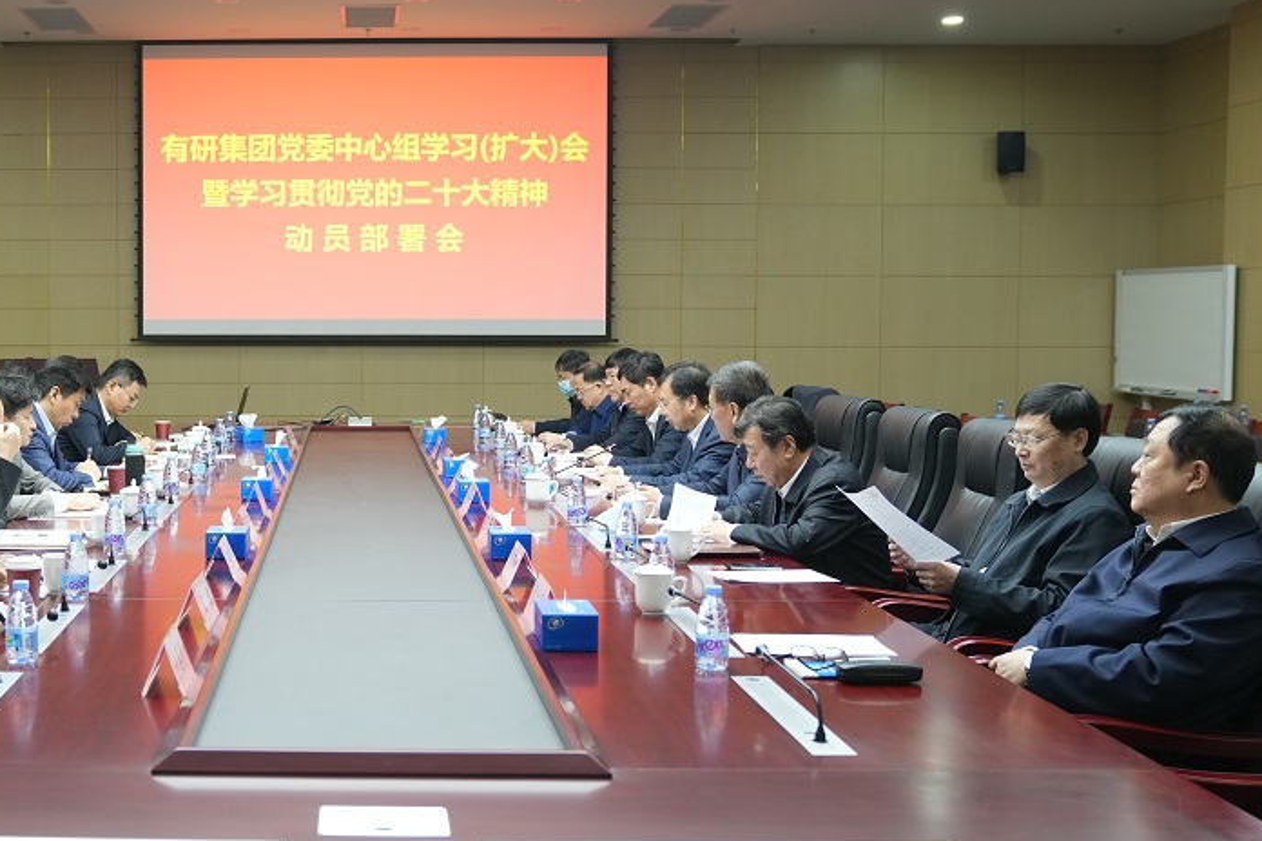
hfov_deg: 38.3
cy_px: 426
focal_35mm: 50
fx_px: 1753
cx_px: 279
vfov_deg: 27.0
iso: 1250
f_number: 3.2
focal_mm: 29
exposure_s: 1/125
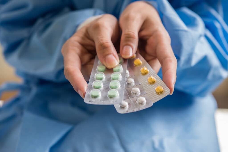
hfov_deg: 33.4
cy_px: 76
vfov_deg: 22.7
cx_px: 114
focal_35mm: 60
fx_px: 380
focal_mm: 60
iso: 400
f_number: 5.6
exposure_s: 1/125
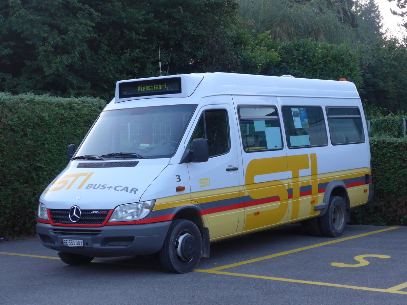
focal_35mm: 70
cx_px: 204
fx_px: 823
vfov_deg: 21.0
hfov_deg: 27.8
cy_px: 152
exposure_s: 1/80
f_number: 4.1
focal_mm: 14.2
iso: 200
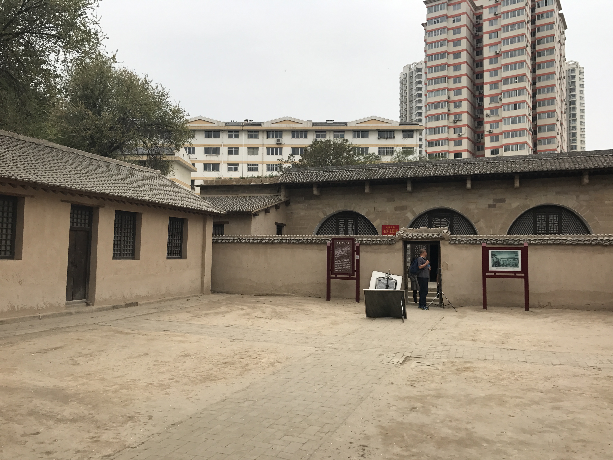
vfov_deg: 49.7
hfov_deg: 63.4
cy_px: 230
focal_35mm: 28
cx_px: 306
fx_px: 496
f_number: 1.8
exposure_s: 1/573
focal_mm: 3.99
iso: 20
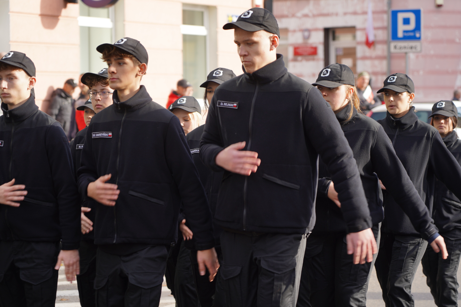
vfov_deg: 13.0
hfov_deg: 19.5
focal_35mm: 105
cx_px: 230
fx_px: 1345
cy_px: 154
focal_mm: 105
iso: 100
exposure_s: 1/200
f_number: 4
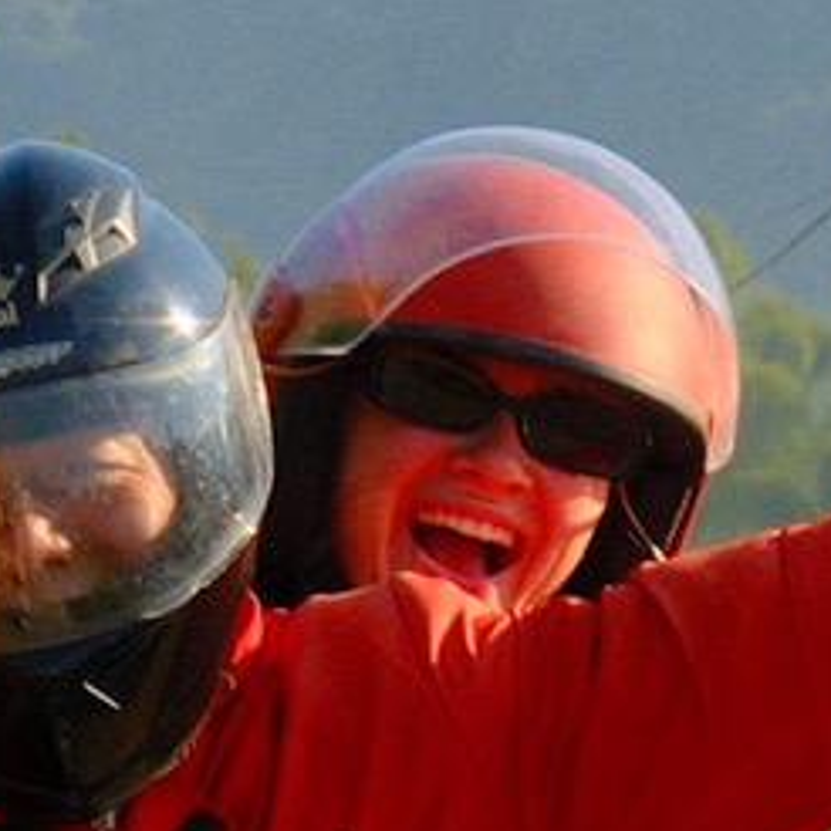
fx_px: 11489
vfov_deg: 4.1
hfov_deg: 4.1
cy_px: 1892
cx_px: 520
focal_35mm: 423
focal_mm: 45
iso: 1250
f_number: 5.6
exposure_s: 1/2400
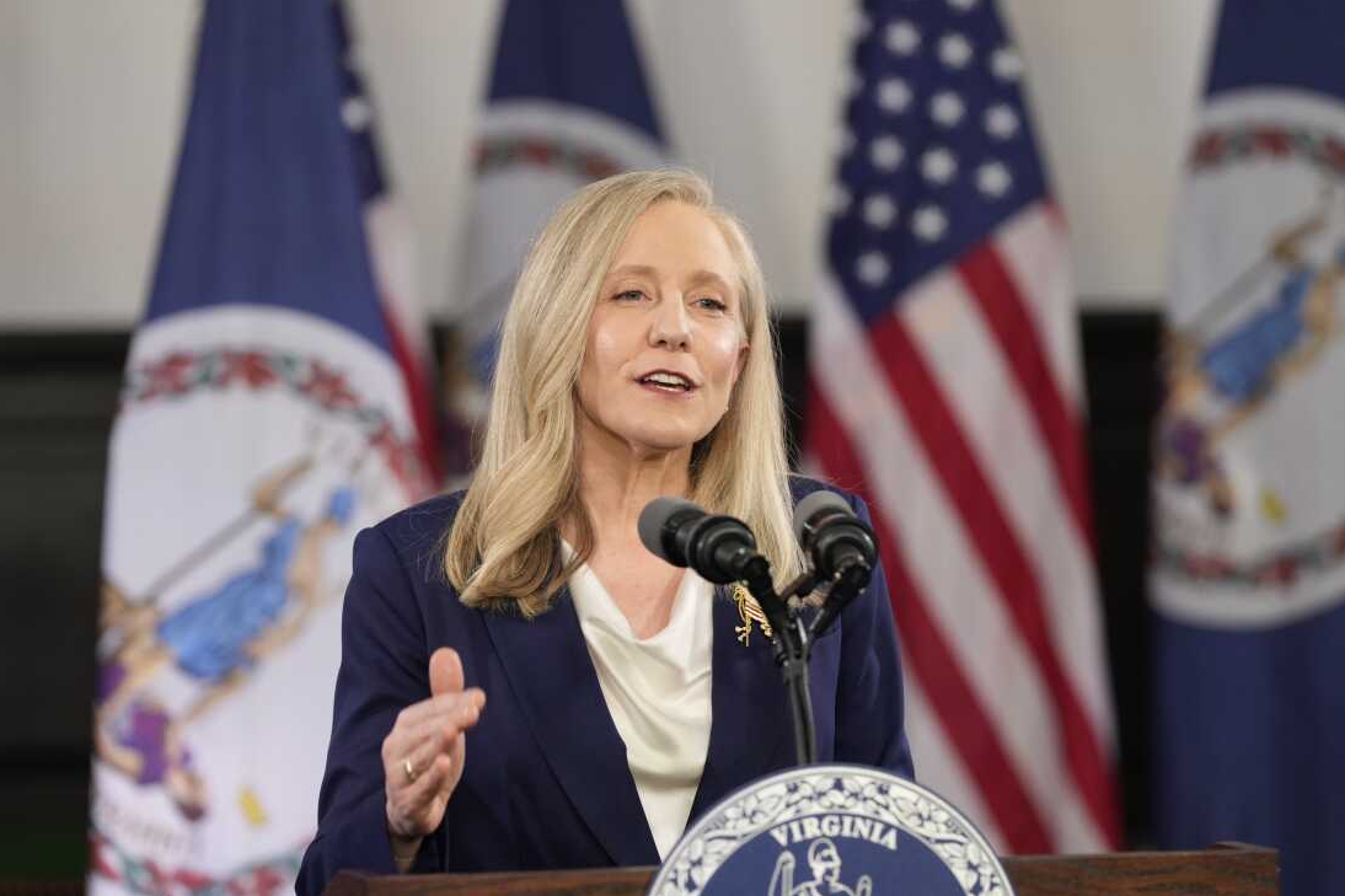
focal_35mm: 186
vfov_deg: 7.4
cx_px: 672
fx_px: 6948
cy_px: 448
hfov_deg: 11.1
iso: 1600
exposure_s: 1/250
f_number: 4
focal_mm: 185
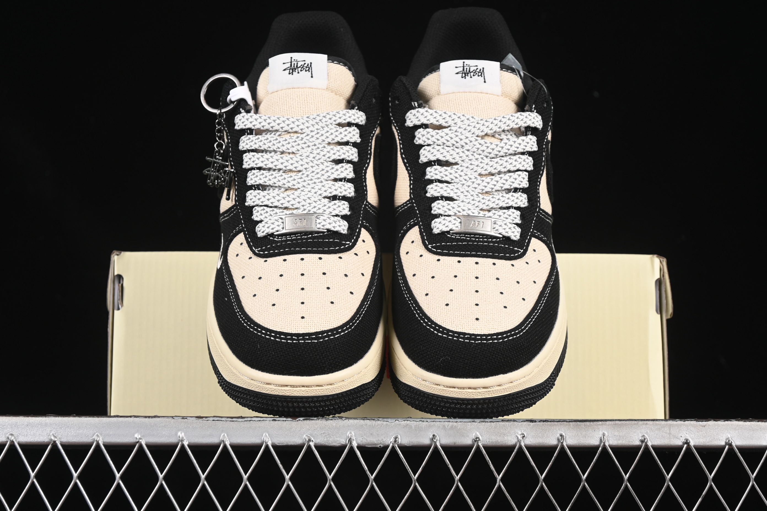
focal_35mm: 75
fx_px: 1598
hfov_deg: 27.0
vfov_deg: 18.2
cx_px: 384
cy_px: 256
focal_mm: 50
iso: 160
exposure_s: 1/50
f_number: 6.3
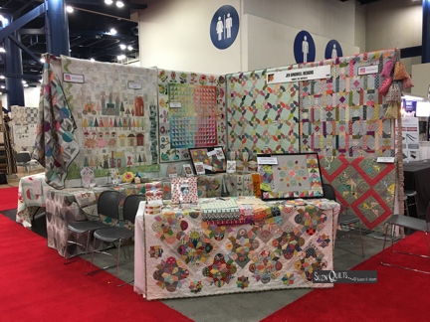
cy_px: 161
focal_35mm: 29
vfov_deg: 48.2
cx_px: 215
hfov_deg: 61.7
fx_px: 360
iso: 125
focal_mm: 4.15
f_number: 2.2
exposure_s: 1/30
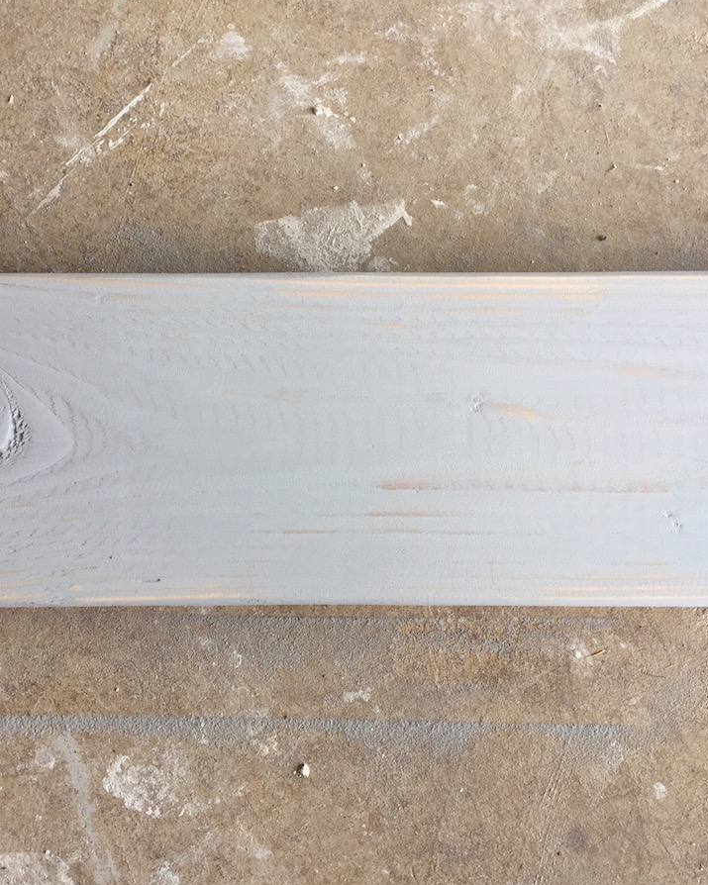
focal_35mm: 38
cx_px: 277
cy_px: 441
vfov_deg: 47.9
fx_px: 995
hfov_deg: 39.0
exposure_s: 1/60
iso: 40
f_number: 2.2
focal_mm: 4.15
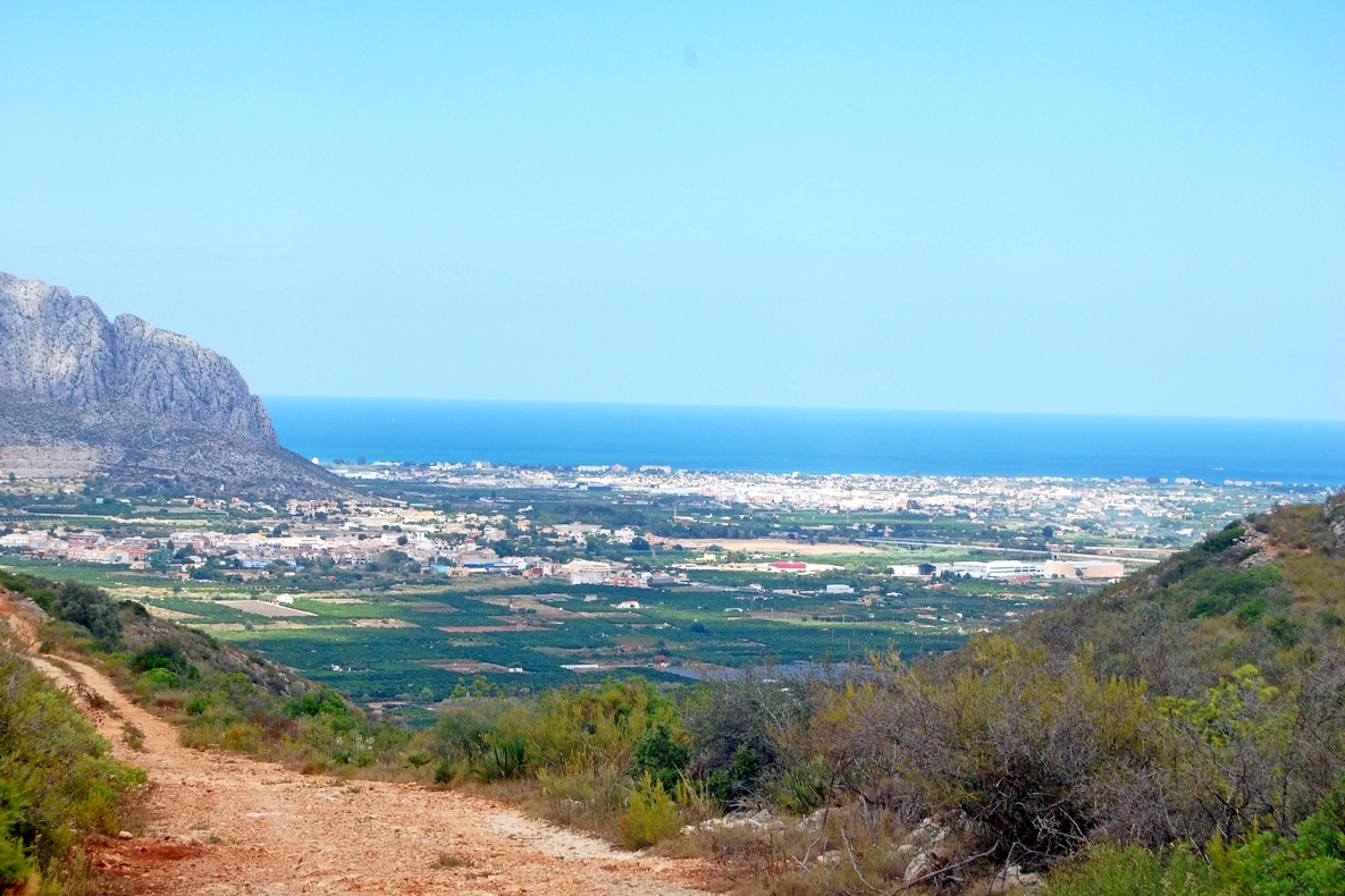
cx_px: 670
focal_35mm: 84
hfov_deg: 24.3
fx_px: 3120
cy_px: 447
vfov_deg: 16.4
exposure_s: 1/320
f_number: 9
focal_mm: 55
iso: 200
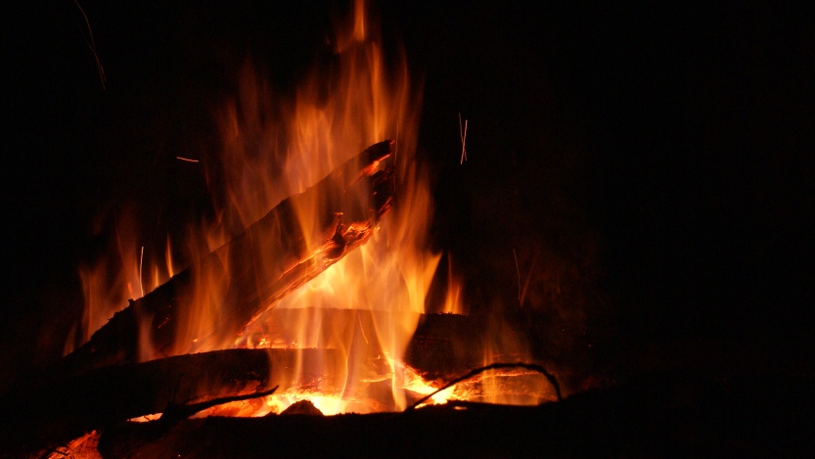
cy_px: 184
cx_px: 341
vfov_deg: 20.7
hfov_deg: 35.9
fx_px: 1254
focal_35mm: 58
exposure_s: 1/30
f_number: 5
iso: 400
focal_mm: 30
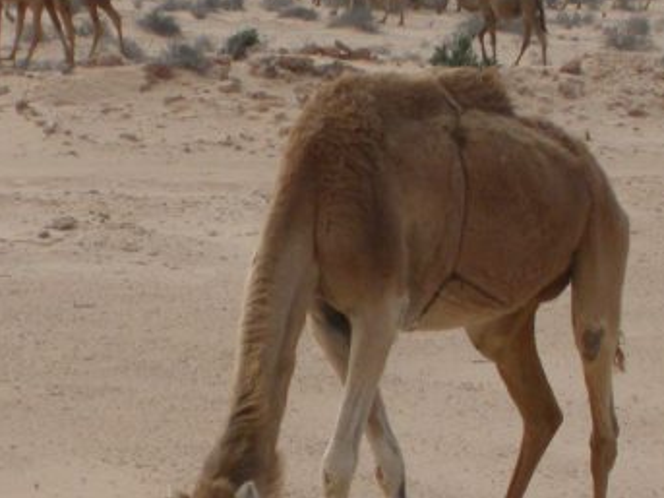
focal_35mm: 308
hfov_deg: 6.4
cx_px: 290
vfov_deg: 4.8
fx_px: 5906
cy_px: 275
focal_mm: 27.3
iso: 100
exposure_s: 1/214
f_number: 5.9
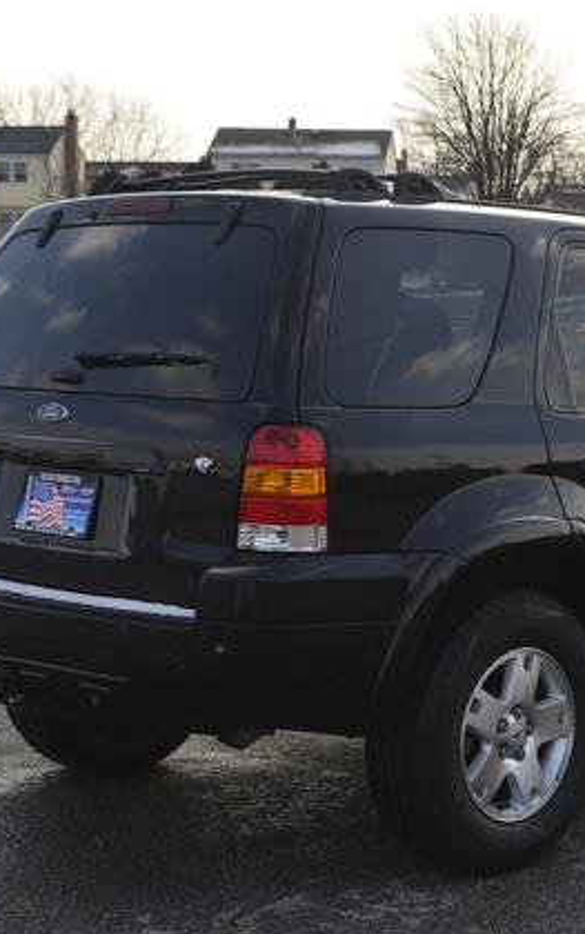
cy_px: 467
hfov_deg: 16.4
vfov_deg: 26.1
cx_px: 469
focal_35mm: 79
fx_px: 2012
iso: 180
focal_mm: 34
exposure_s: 1/125
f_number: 11
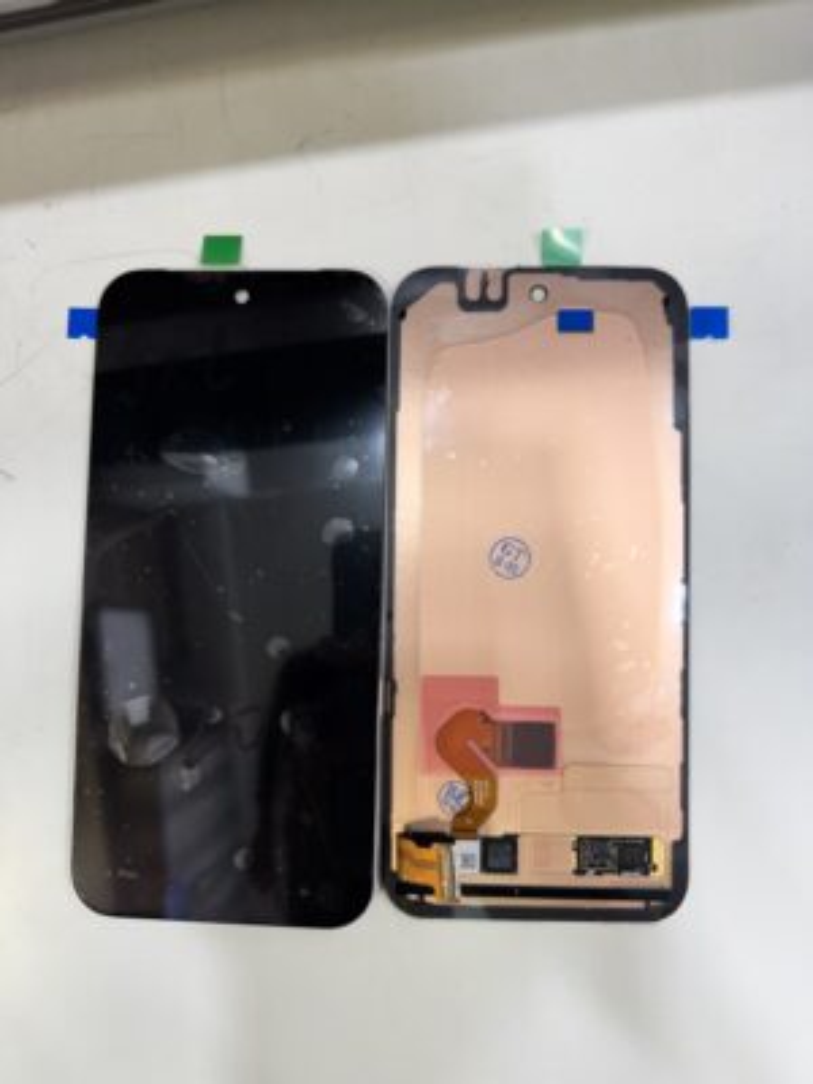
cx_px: 406
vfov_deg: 71.6
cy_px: 542
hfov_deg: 56.8
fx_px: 752
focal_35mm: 24
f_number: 1.78
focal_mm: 6.76
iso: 125
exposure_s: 1/100
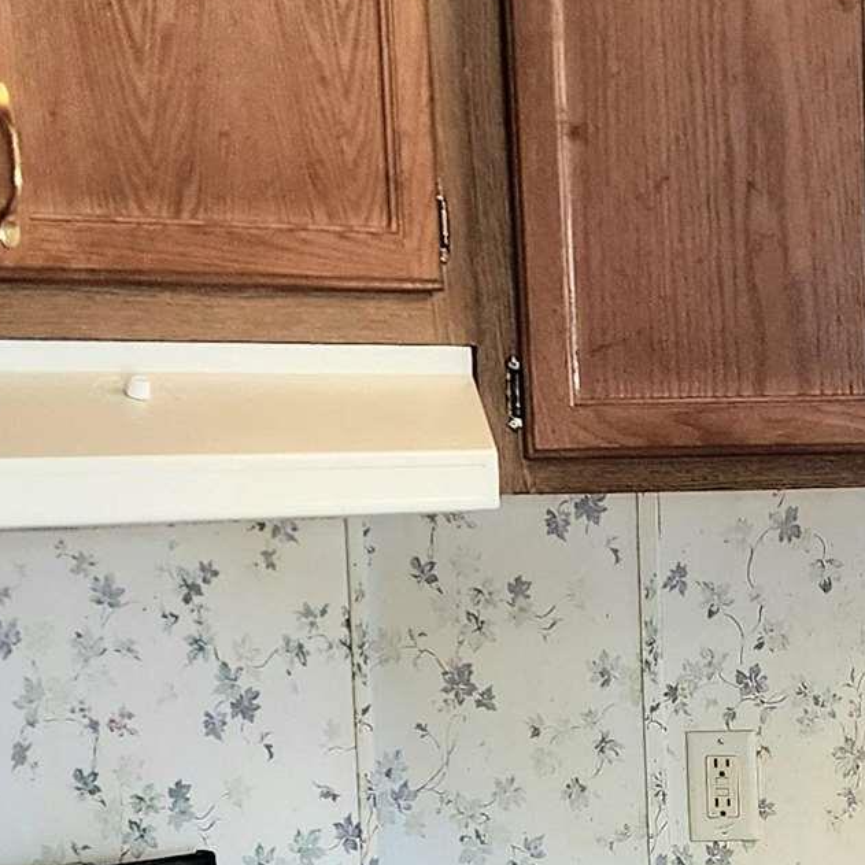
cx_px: 877
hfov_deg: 17.2
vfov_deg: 17.2
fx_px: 2799
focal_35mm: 99
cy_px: 877
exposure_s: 1/182
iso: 100
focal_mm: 6.4
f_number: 1.8
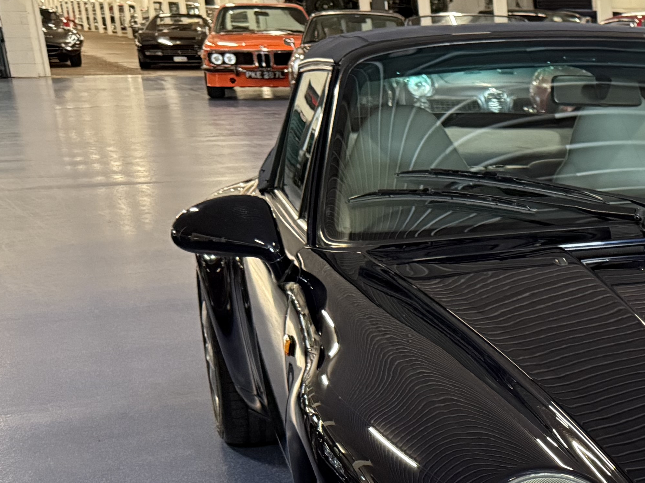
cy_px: 462
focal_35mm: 69
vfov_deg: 20.7
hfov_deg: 24.4
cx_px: 848
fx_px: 1286
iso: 640
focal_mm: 6.76
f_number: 1.78
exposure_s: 1/50
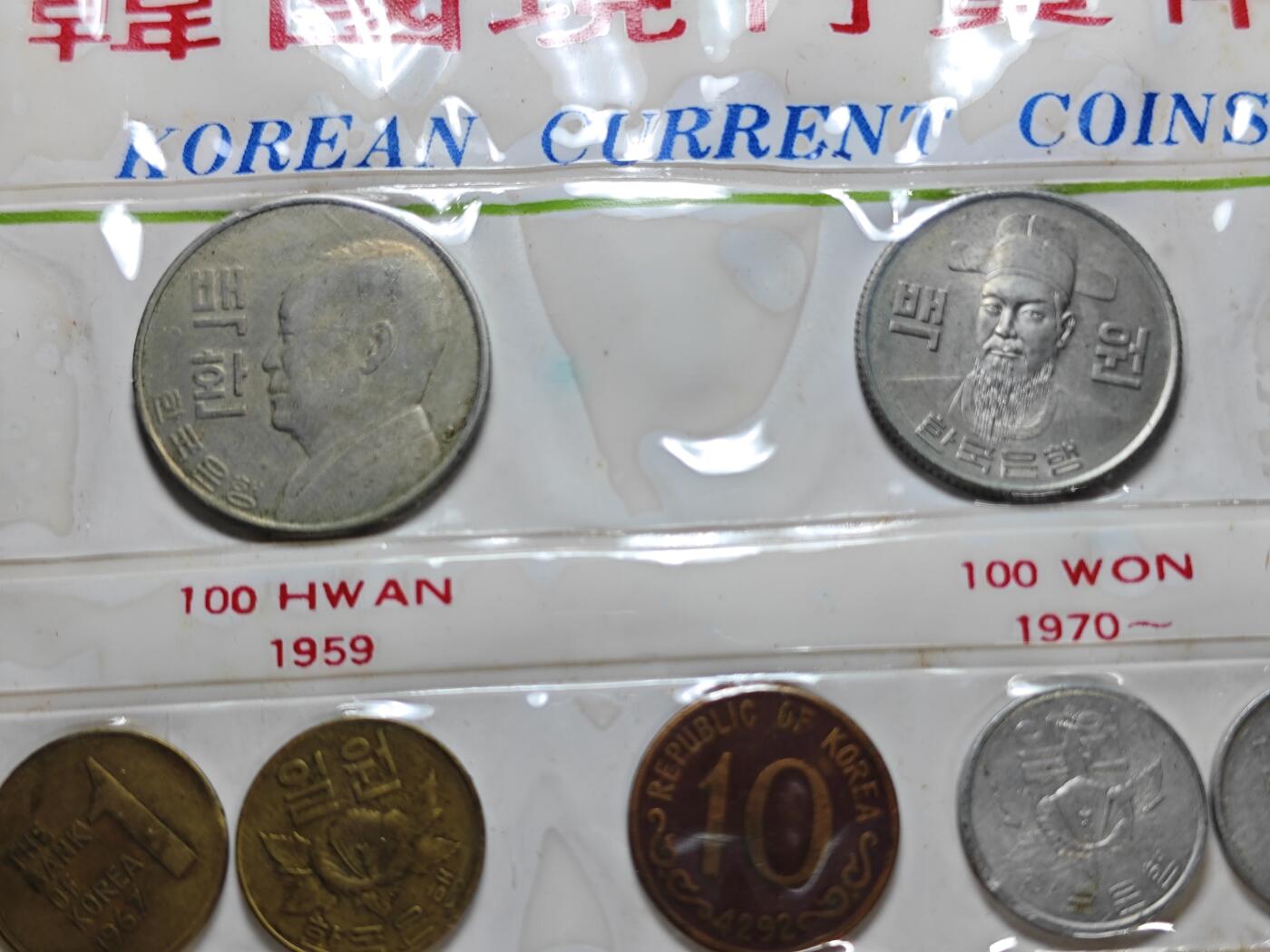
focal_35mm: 49
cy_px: 476
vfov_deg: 29.7
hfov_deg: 38.9
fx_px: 1798
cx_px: 635
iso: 100
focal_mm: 5.84
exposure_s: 1/100
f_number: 1.6
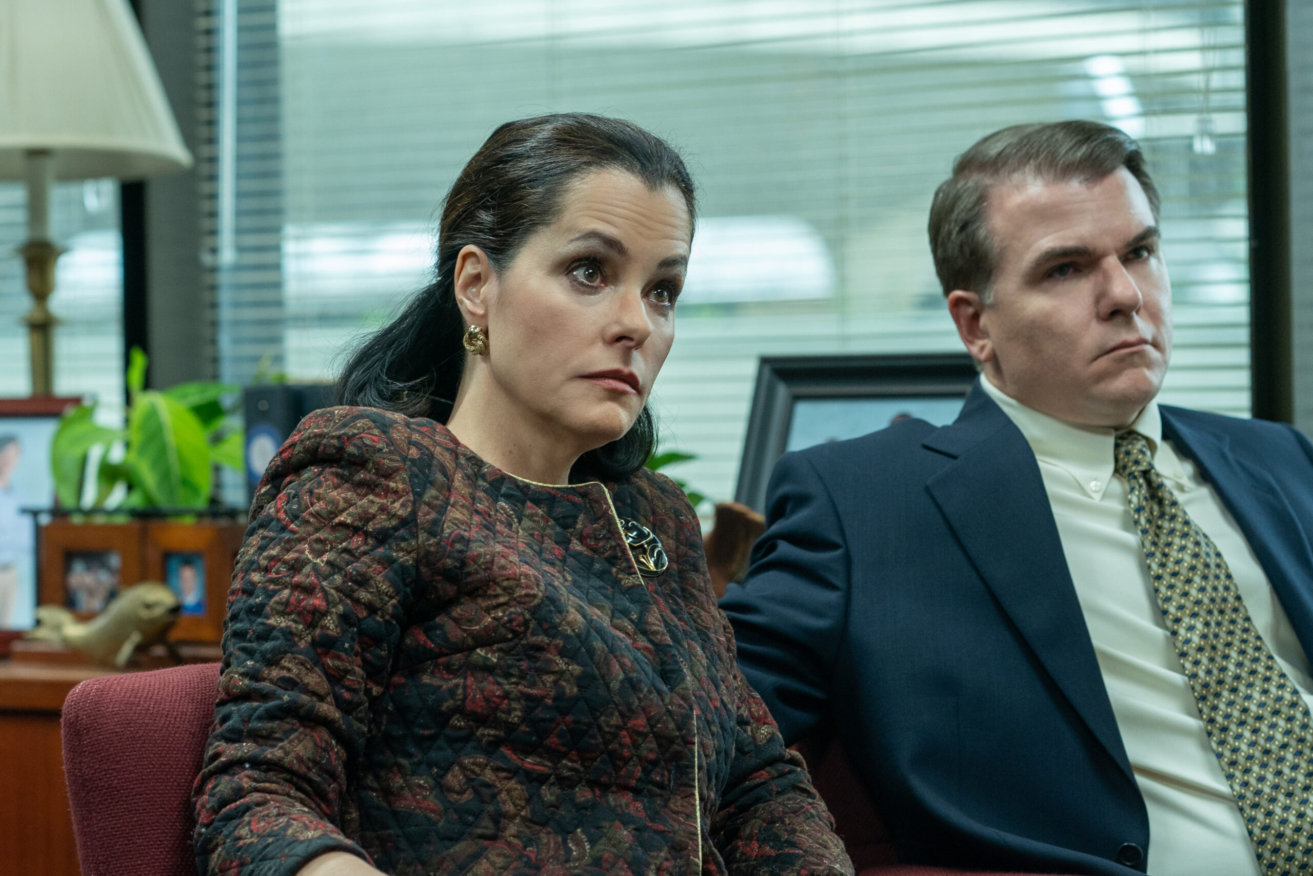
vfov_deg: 10.8
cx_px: 656
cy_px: 438
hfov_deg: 16.1
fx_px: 4632
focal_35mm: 127
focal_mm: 85
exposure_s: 1/125
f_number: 3.5
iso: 1250
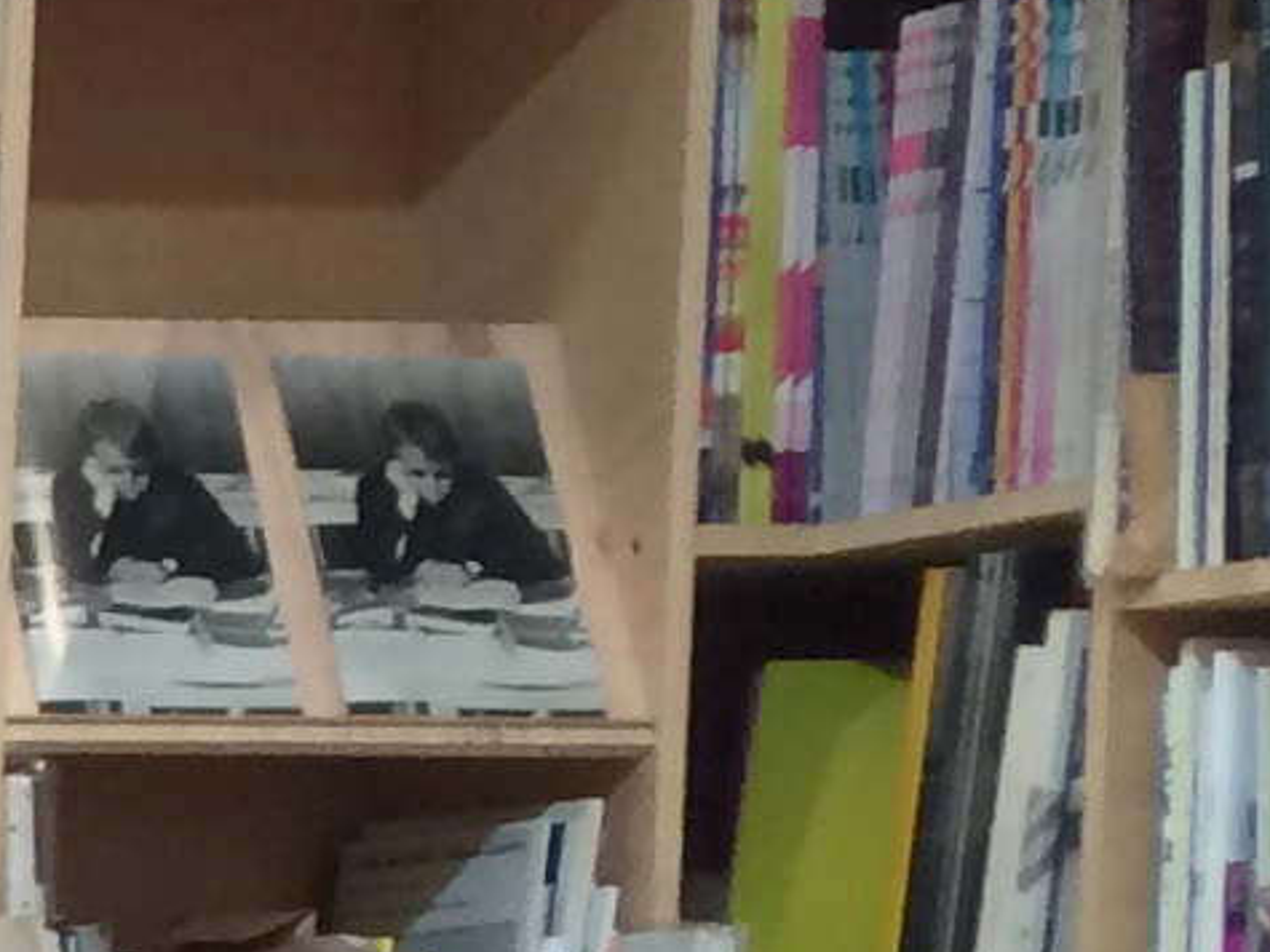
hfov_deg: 8.4
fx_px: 7189
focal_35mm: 196
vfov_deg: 7.3
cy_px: 1809
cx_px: -2648
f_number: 2.2
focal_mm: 4.15
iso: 100
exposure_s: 1/33
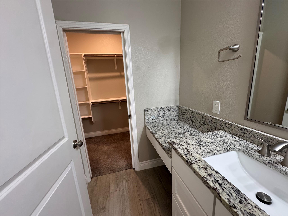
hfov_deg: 102.1
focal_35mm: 14
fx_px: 116
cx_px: 144
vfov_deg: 85.7
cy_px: 108
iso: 250
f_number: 2.2
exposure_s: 1/120
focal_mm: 2.22
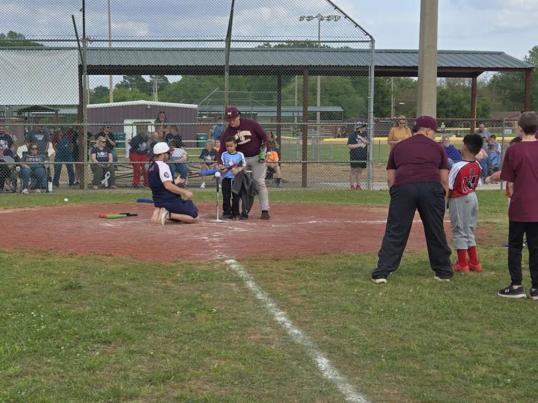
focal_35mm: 23
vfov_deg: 58.9
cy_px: 202
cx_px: 269
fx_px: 357
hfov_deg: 73.9
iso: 25
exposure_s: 1/989
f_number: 1.8
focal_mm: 5.4
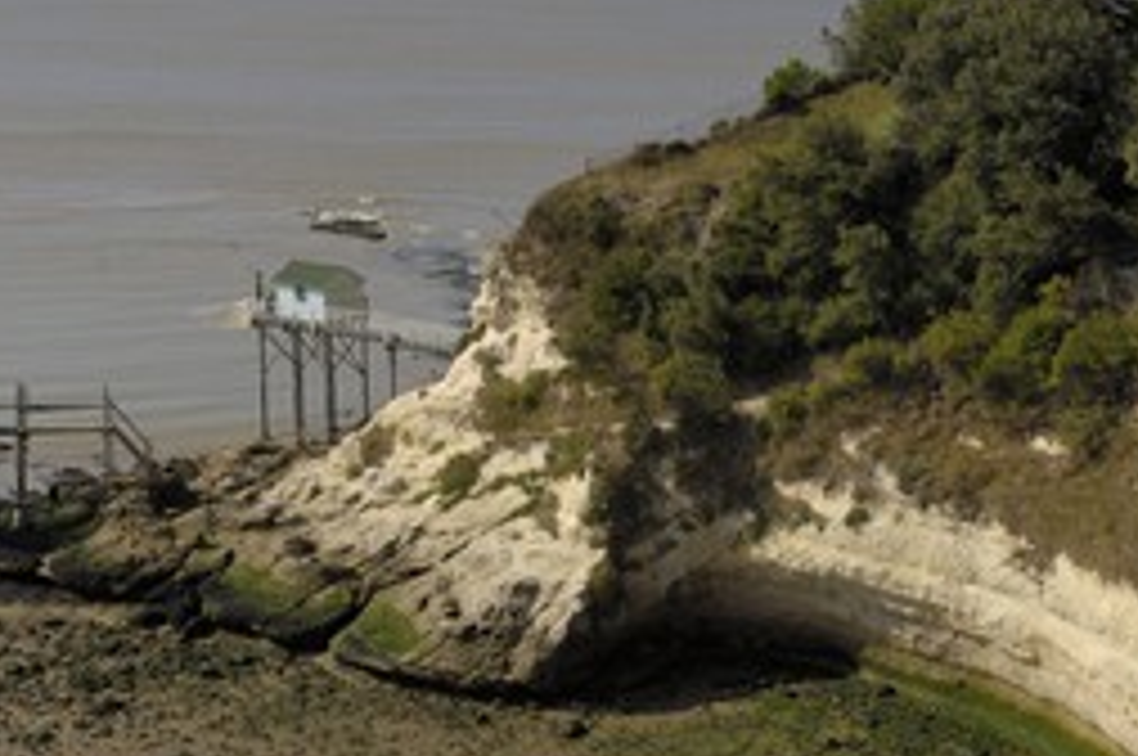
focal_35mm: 70
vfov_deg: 19.3
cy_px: 238
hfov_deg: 28.7
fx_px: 2210
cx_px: 389
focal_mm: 28
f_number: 12
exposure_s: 1/160
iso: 100
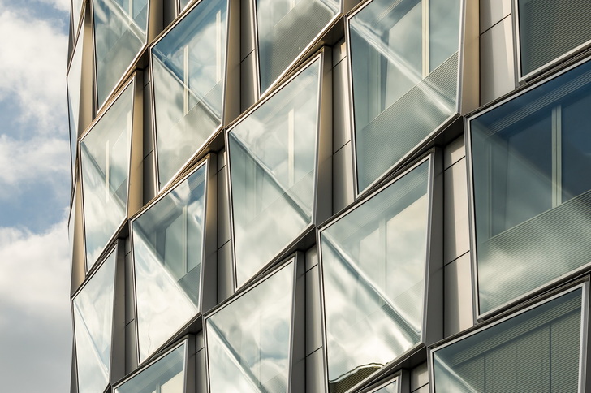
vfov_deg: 10.4
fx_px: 2165
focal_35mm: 132
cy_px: 196
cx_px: 296
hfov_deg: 15.5
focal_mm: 87.5
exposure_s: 1/500
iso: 200
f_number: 7.1
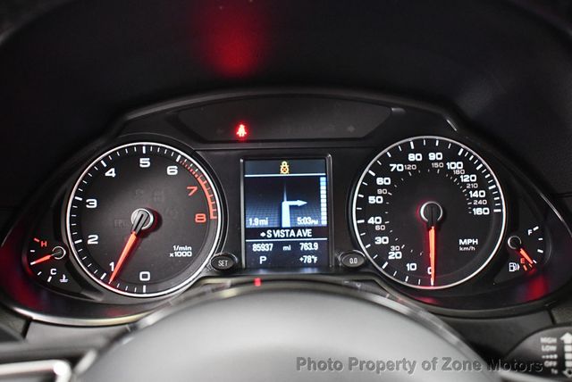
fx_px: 573
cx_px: 286
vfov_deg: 36.9
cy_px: 191
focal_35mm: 36
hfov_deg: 53.1
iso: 5000
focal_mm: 18
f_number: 3.5
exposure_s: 1/60
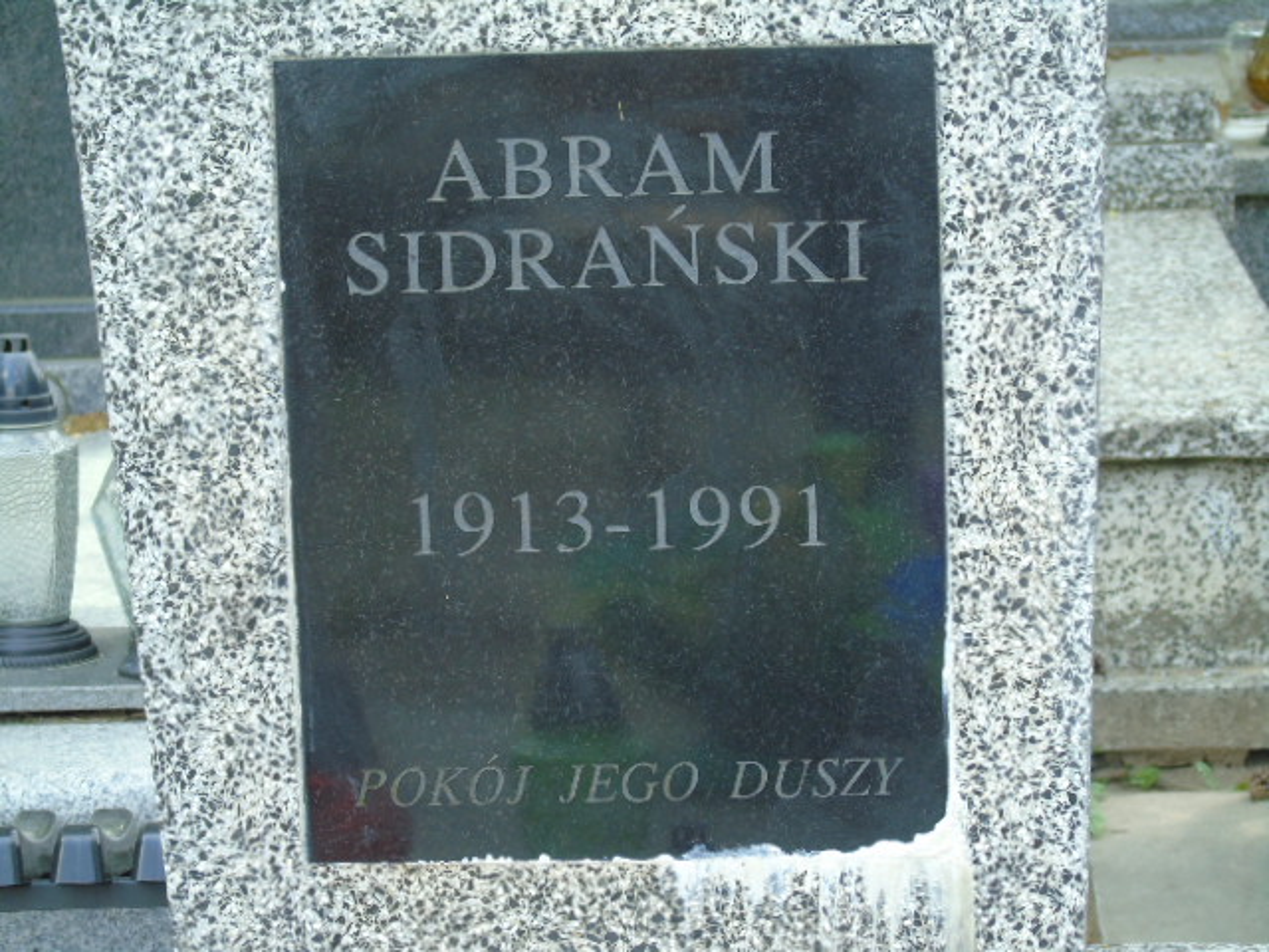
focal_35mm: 162
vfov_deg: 9.2
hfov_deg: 12.2
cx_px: 634
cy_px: 476
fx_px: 5939
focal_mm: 29
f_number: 4.9
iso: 160
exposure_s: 1/125
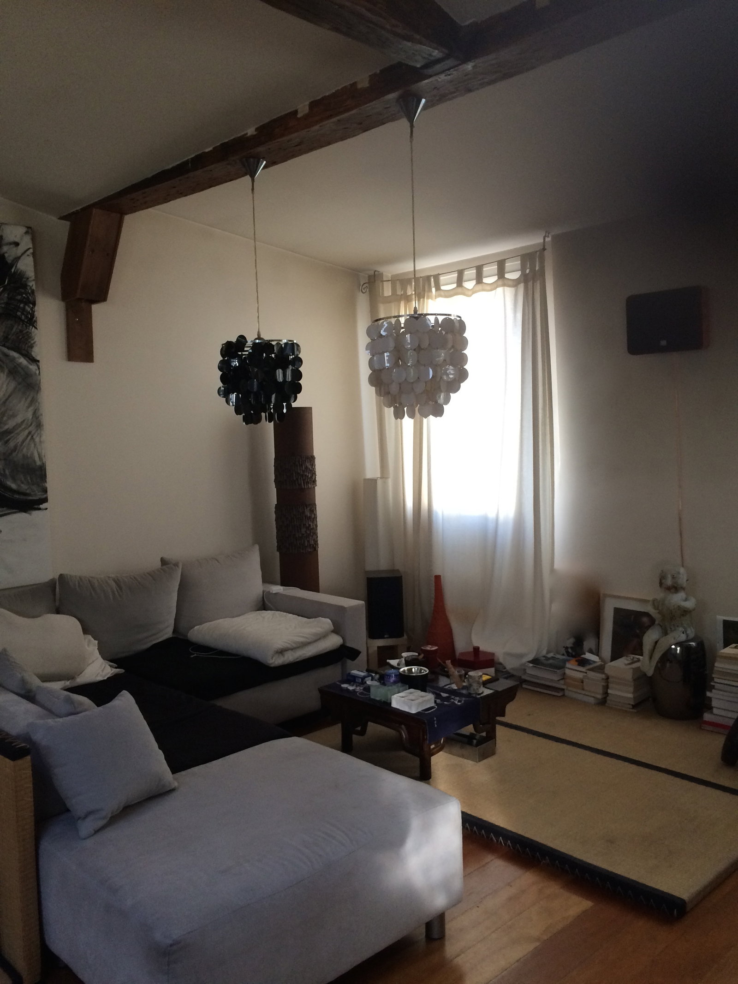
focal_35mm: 29
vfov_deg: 61.7
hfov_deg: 48.2
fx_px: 824
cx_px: 369
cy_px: 492
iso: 64
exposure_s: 1/30
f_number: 2.2
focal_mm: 4.15
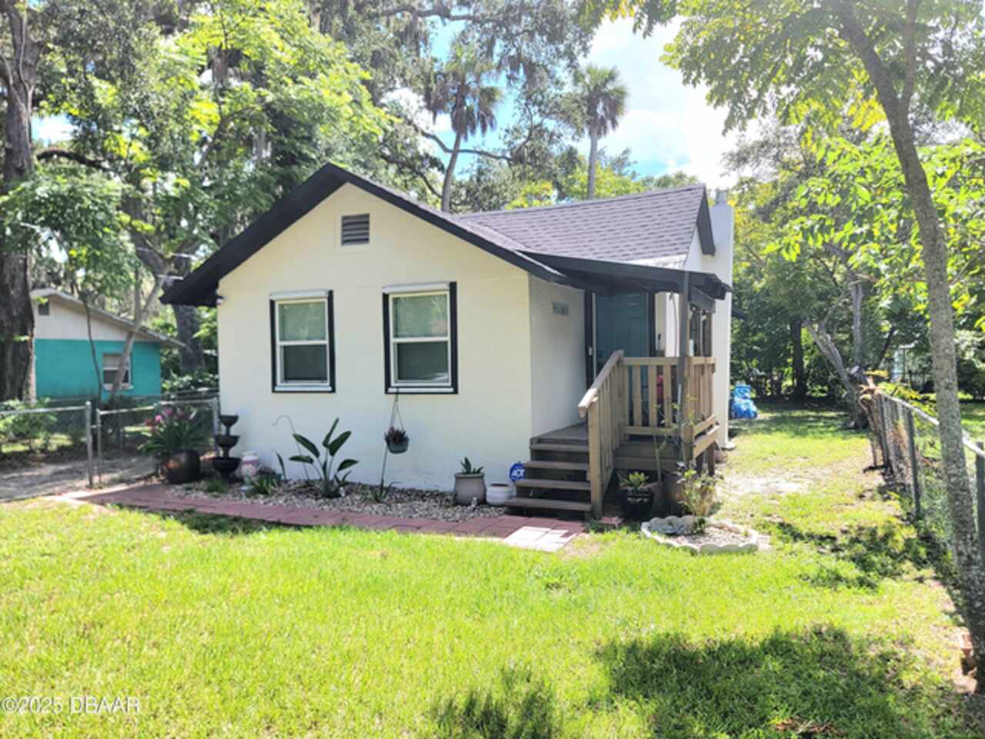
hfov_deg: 71.6
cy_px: 370
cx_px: 492
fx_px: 683
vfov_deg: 56.8
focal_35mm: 24
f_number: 1.8
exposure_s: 1/476
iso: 16
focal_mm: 6.7
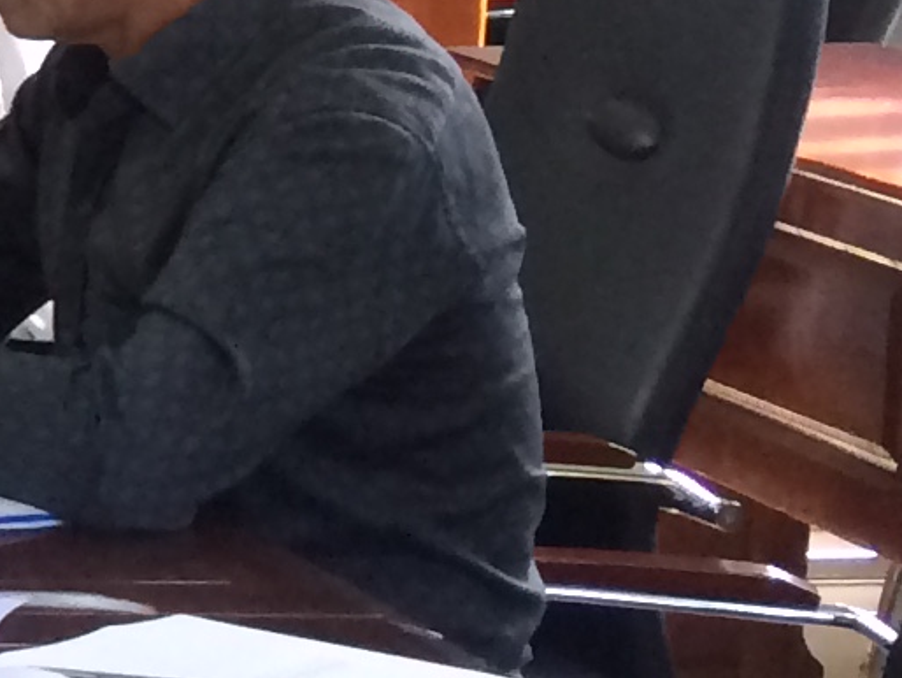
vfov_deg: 8.1
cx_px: -1790
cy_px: 327
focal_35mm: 184
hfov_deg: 8.8
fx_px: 4797
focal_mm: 4.15
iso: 50
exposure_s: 1/33
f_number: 2.2
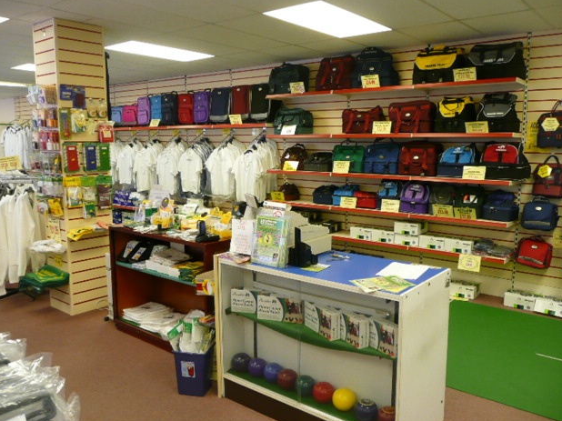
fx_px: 471
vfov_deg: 48.2
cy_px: 207
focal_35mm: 29
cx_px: 288
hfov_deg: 61.7
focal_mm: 4.6
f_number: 3.3
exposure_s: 1/13
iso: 200
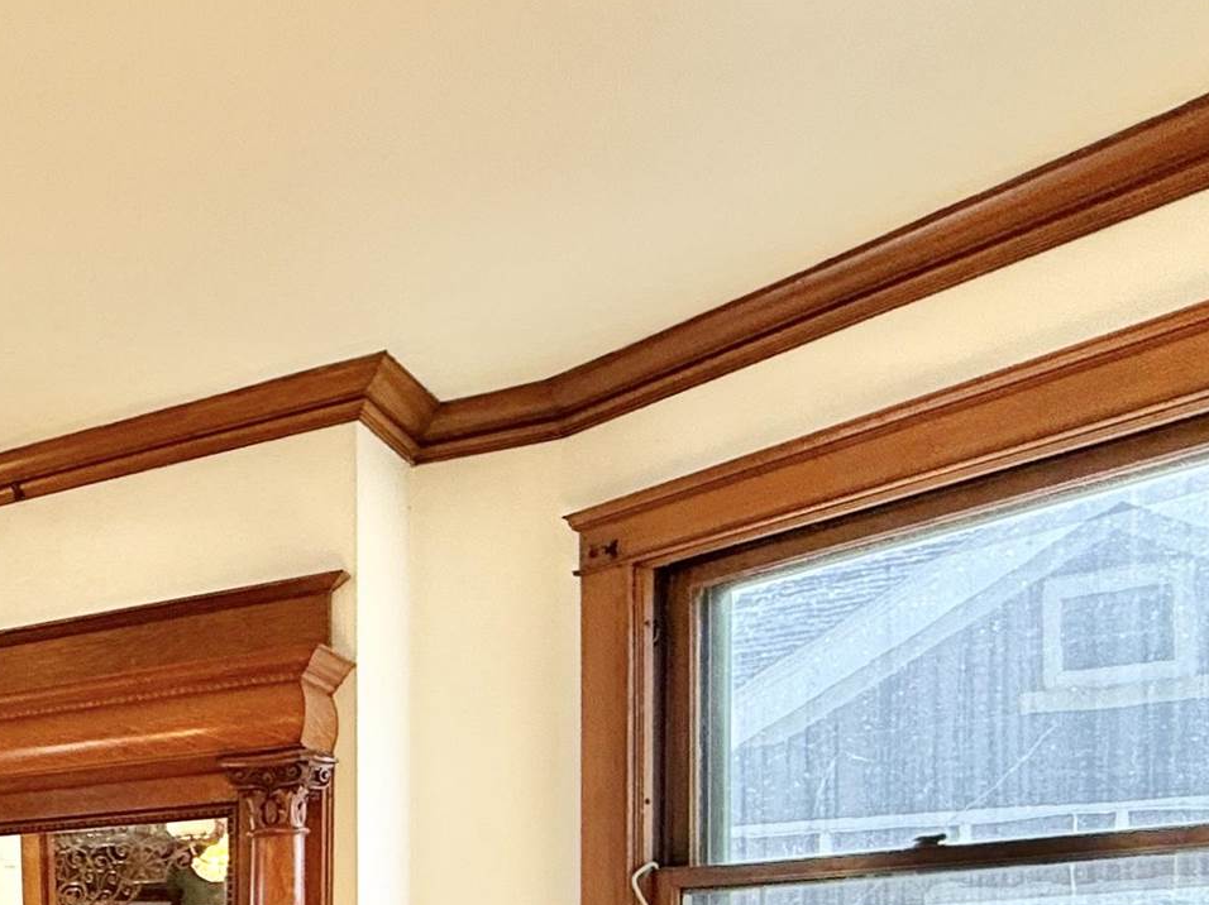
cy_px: 1060
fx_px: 1571
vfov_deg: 28.4
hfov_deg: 30.1
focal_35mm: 45
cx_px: -481
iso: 64
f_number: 2.2
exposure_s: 1/151
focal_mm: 2.22
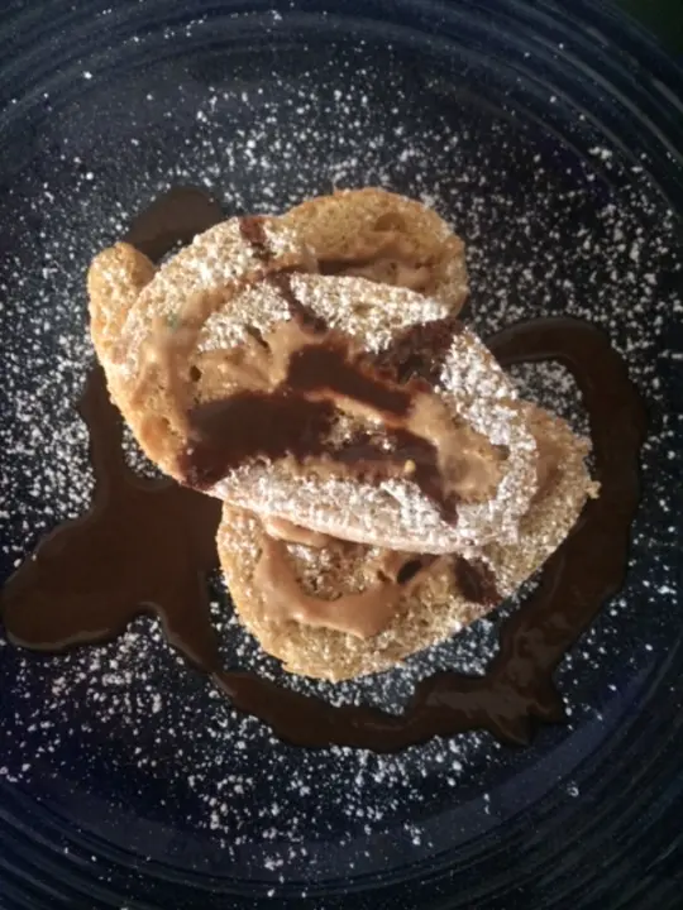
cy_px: 455
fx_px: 789
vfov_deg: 60.0
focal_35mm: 30
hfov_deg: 46.8
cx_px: 342
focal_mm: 4.12
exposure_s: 1/15
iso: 320
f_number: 2.2
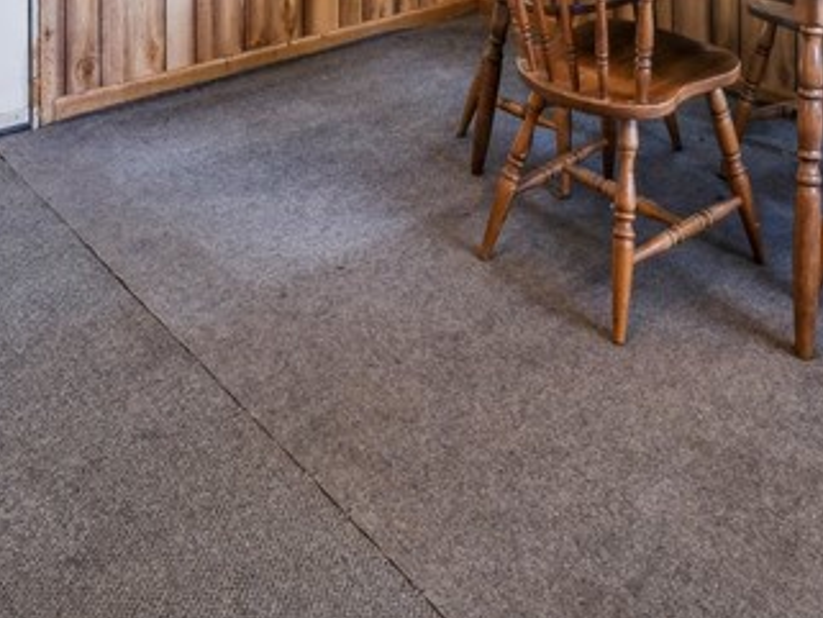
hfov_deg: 47.5
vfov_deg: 27.6
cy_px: -265
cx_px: 503
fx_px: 928
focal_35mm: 39
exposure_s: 1/1.25
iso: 50
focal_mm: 12
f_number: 11
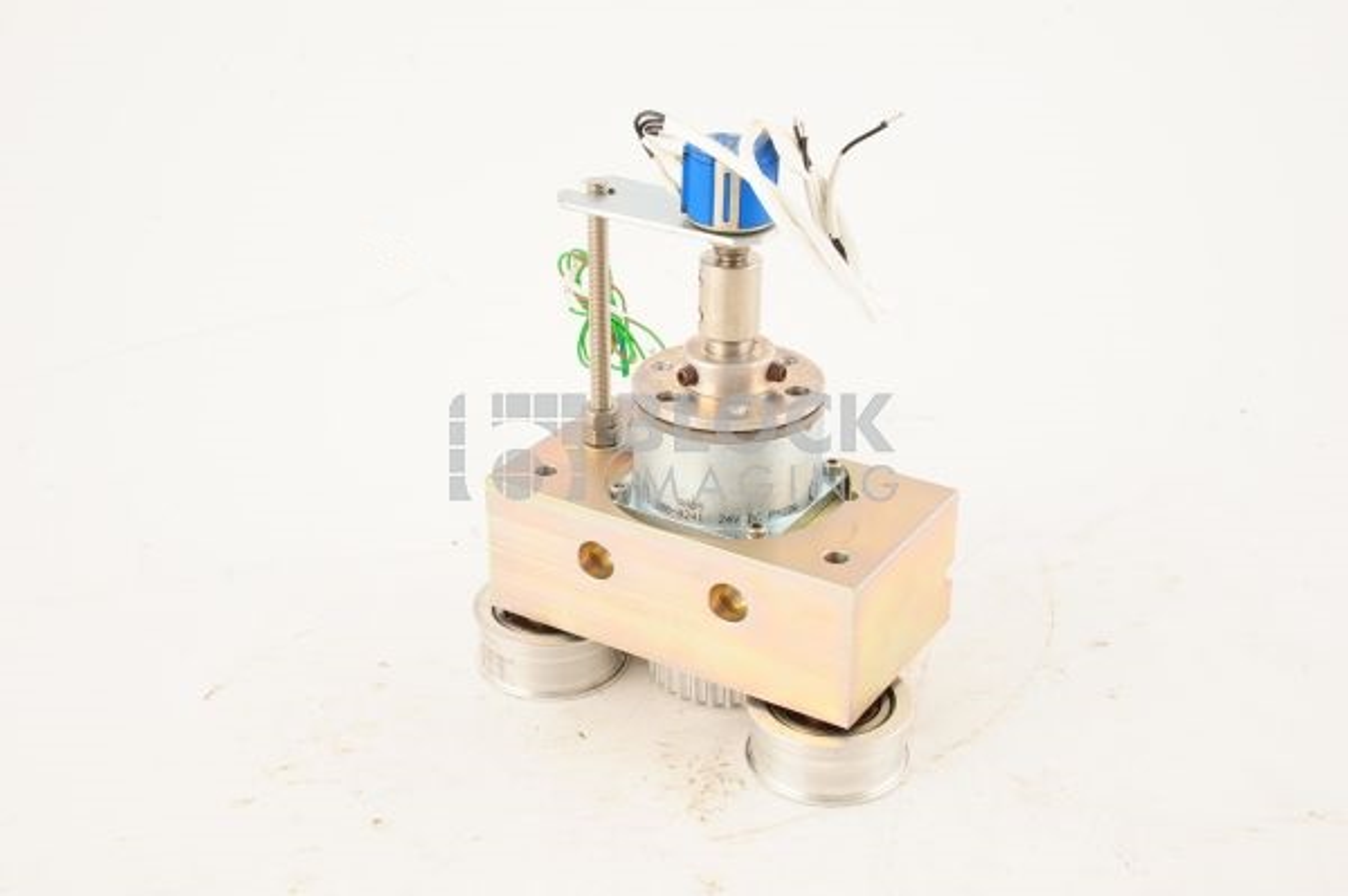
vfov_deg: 26.9
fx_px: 1871
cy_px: 448
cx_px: 674
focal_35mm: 50
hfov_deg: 39.6
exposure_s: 1/125
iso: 1600
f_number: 11
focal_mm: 50
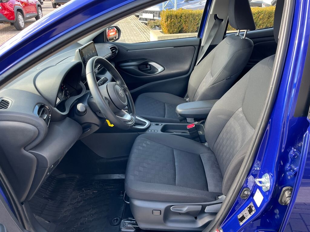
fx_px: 233
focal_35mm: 26
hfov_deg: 67.3
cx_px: 155
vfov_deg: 53.1
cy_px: 116
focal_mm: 5.1
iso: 80
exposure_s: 1/121
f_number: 1.6
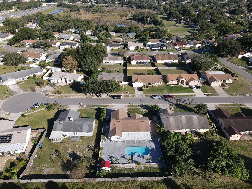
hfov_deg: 71.6
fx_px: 175
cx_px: 126
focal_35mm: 24
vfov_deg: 56.8
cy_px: 94
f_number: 2.8
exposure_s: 1/15
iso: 140
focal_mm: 4.5
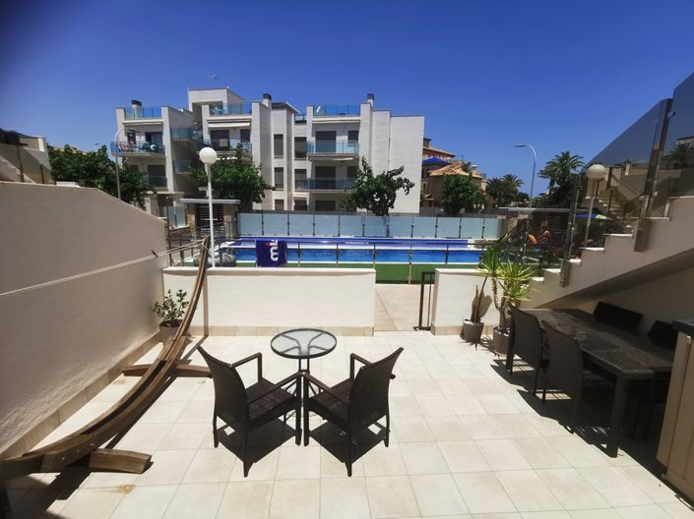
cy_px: 260
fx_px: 321
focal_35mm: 16
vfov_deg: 78.1
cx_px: 347
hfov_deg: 94.5
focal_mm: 2.35
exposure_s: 1/1550
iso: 50
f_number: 2.2
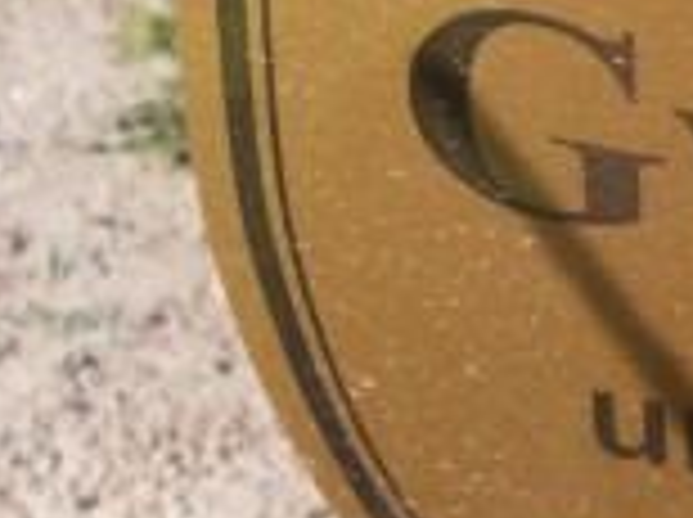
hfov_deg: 16.9
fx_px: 1999
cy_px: -81
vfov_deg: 14.3
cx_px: 1179
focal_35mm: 100
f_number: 3
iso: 80
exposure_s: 1/640
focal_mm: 4.2
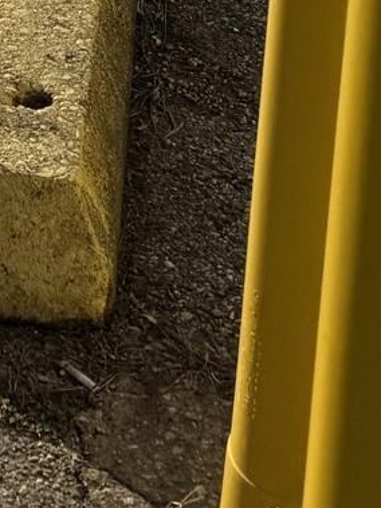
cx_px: -110
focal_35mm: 146
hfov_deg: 10.0
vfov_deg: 10.6
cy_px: -882
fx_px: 2144
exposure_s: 1/12346
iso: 80
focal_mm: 6.76
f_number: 1.78
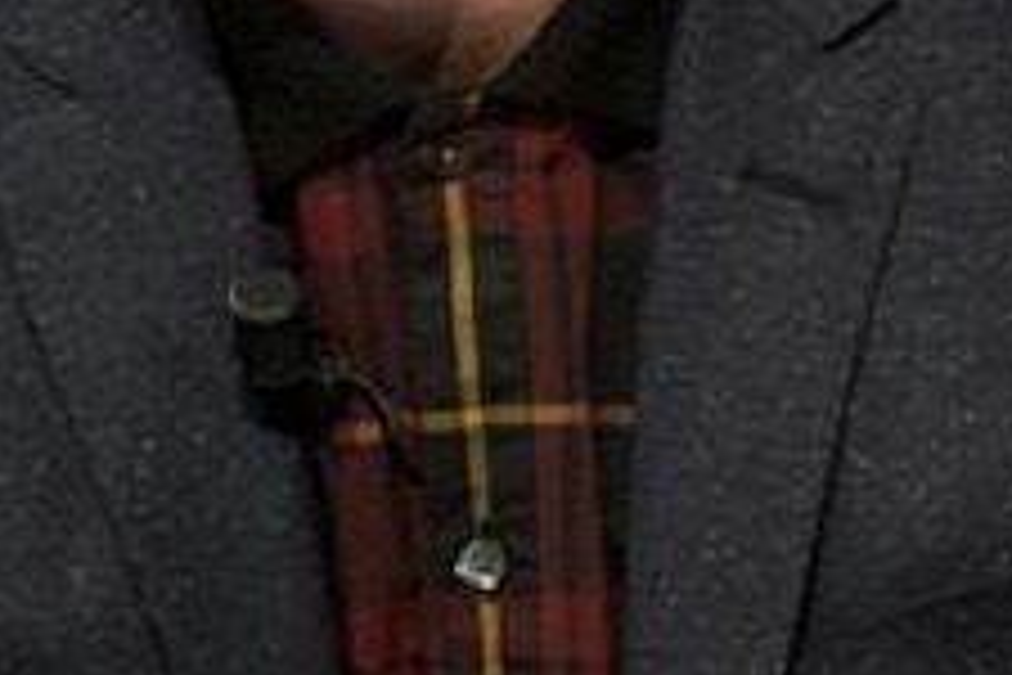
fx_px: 19508
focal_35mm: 694
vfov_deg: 2.0
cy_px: 32
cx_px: 1795
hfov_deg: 3.0
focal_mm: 130
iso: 1600
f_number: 3.5
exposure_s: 1/250
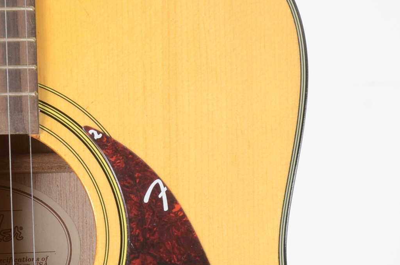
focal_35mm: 378
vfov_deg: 3.6
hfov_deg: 5.4
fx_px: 4194
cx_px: 10
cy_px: 299
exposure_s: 1/125
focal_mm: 105
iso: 125
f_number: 13
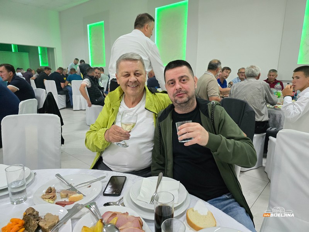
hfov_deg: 73.9
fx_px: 205
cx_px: 154
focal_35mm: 23
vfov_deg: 58.9
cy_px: 116
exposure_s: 1/100
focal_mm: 6.3
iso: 1600
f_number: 1.7
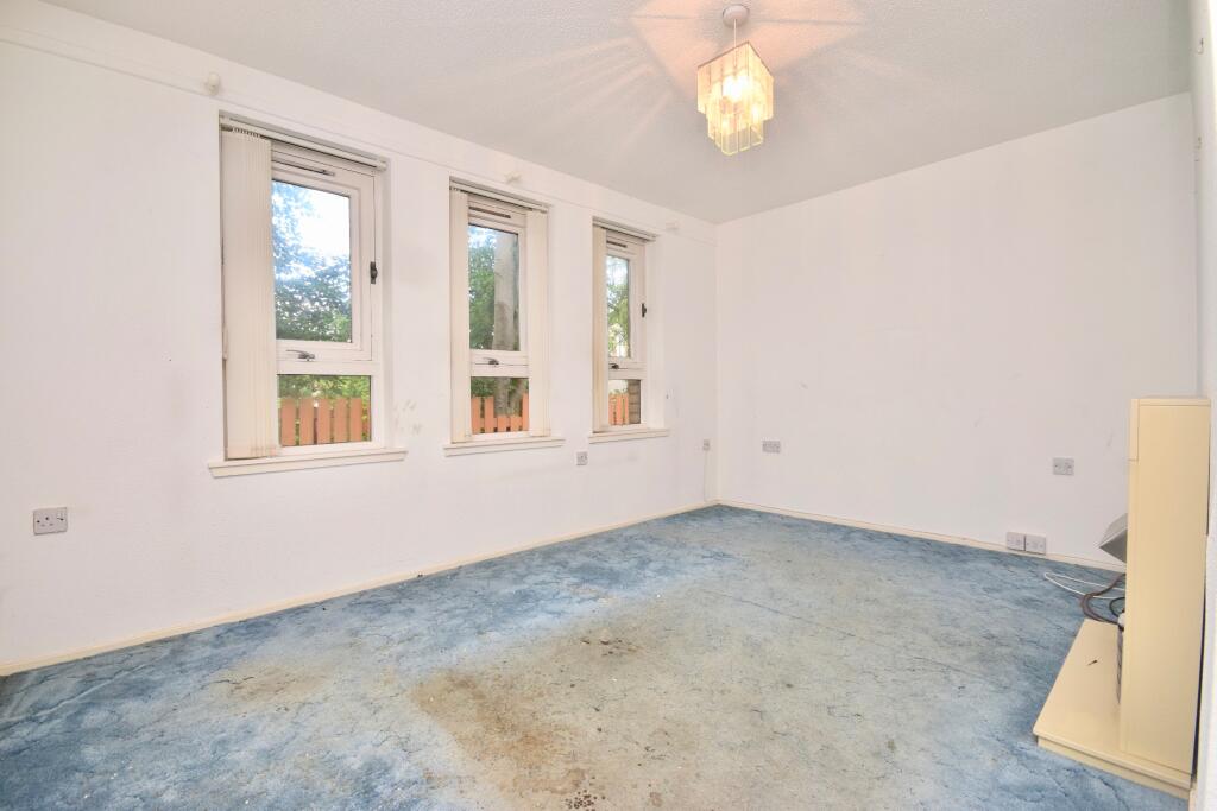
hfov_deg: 100.4
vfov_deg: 77.3
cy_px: 406
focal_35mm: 15
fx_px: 507
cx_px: 608
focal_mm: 10
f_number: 9
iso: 800
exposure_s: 1/100
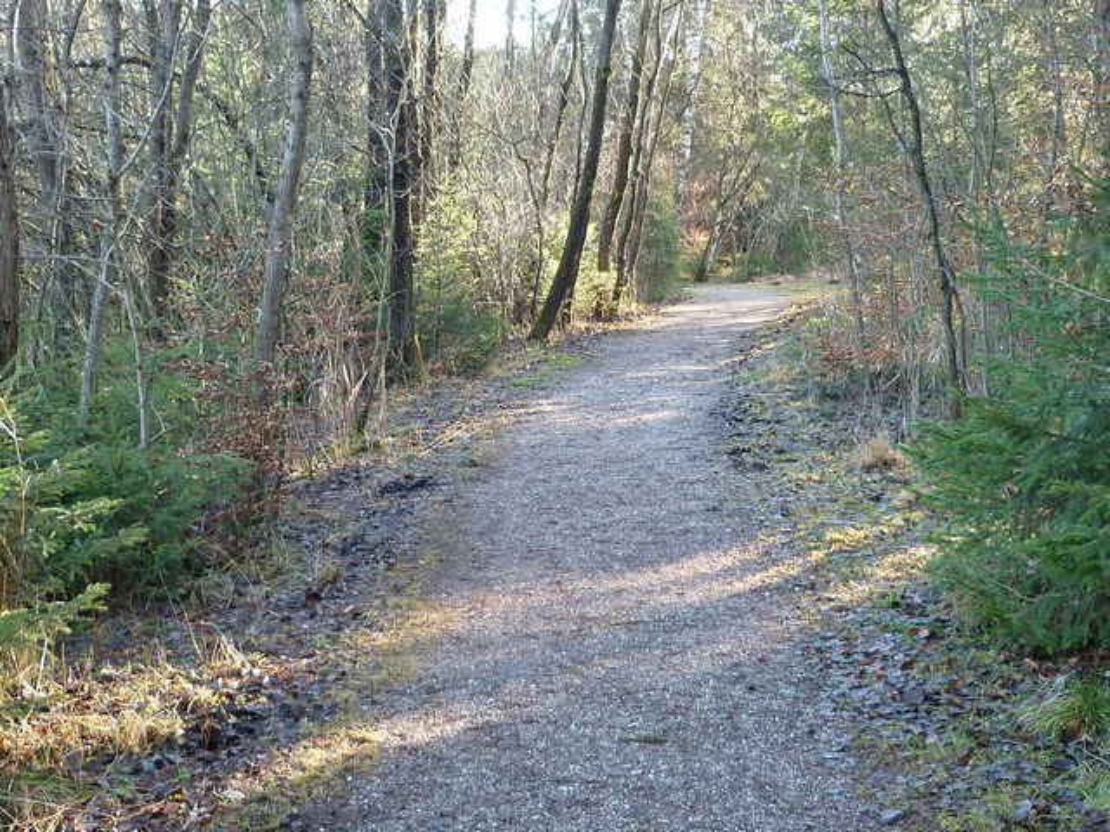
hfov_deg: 37.5
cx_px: 555
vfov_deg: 28.6
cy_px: 416
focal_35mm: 51
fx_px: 1635
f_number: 2.9
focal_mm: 5.9
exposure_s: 1/30
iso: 125
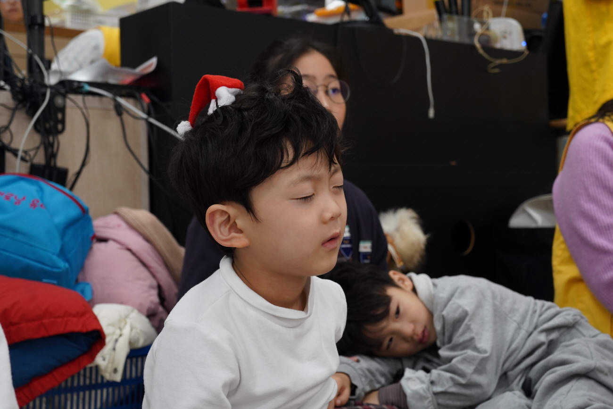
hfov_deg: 33.4
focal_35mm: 60
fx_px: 1022
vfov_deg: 22.6
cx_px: 306
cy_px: 204
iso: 2500
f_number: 7.1
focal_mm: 60
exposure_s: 1/100
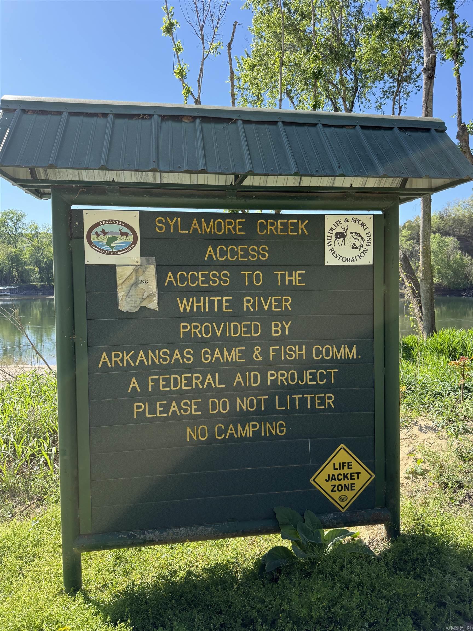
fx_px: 437
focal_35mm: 24
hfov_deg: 56.8
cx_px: 236
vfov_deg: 71.6
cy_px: 316
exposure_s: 1/1689
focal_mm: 6.76
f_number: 1.78
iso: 100
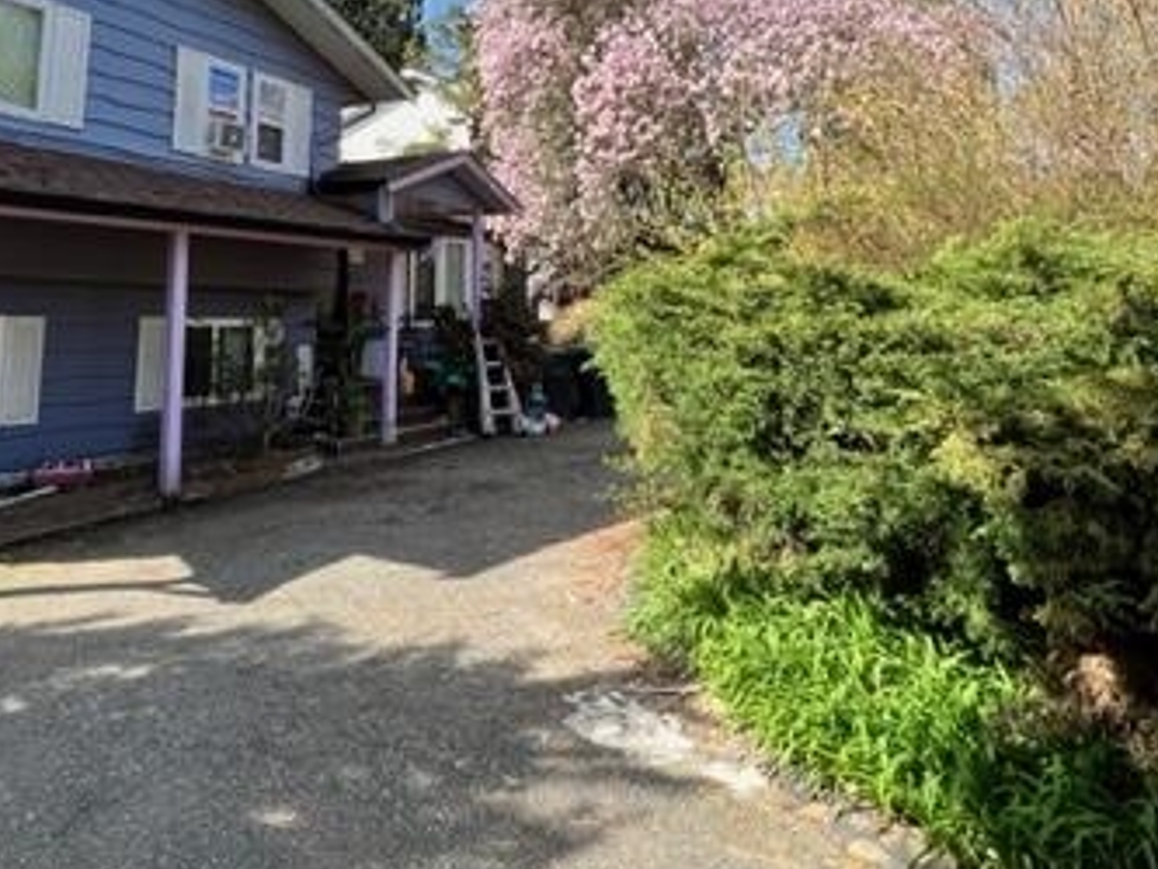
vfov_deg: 51.2
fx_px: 837
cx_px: 403
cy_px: 163
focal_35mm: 25
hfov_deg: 67.8
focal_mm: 1.57
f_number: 1.8
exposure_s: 1/598
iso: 32
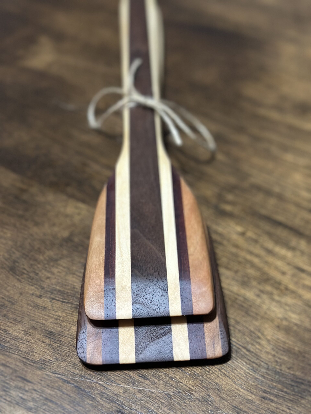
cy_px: 207
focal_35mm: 48
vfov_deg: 39.7
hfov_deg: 30.3
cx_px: 156
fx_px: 575
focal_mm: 6.86
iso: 640
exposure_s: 1/40
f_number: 1.78
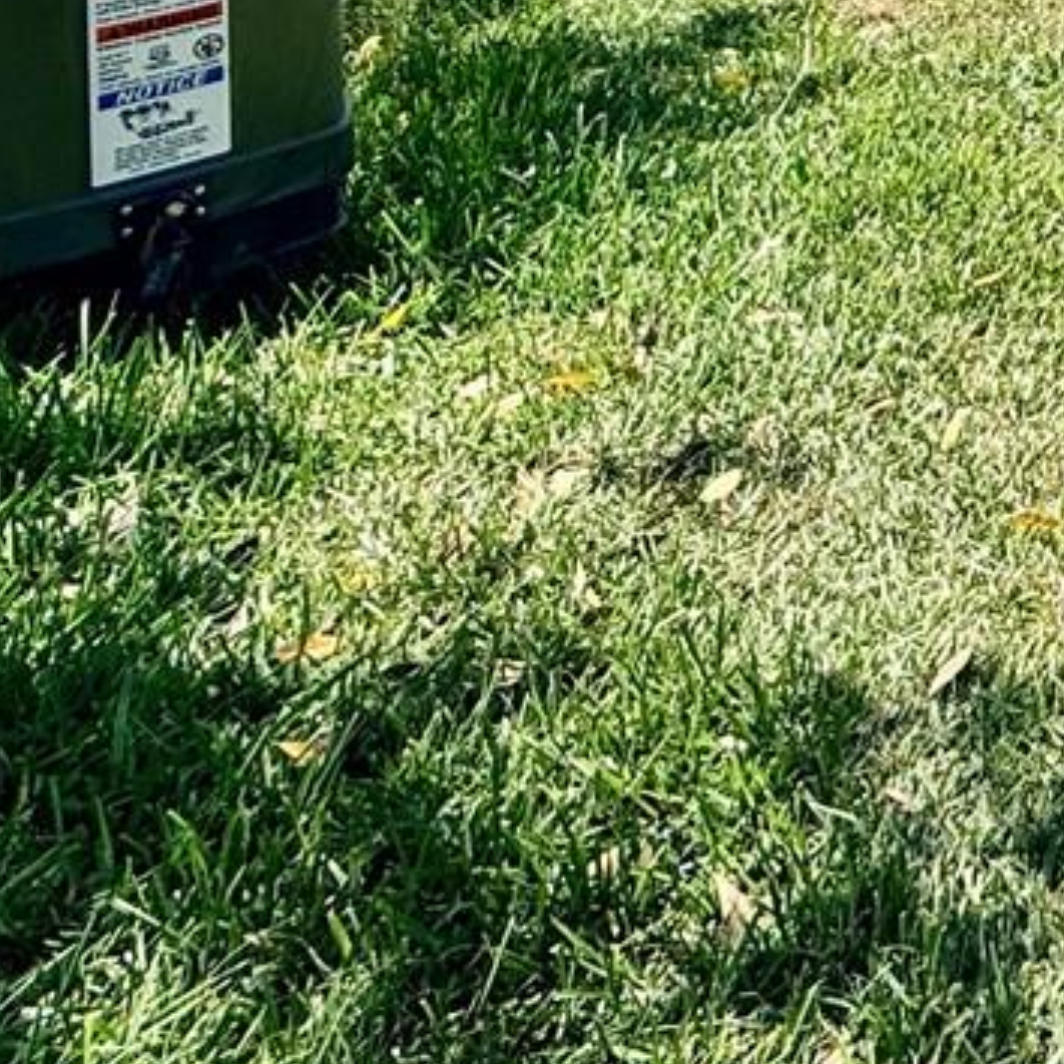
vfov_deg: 22.9
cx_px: 1815
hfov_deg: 21.9
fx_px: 1947
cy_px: -649
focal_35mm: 56
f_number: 2.2
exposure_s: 1/809
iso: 50
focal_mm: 2.22
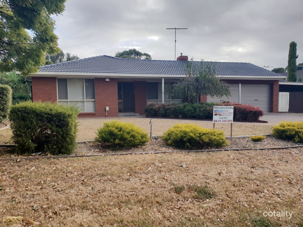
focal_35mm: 26
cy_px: 114
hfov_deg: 67.3
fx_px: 228
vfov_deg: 53.1
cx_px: 152
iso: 50
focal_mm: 4.3
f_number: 2.4
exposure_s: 1/262
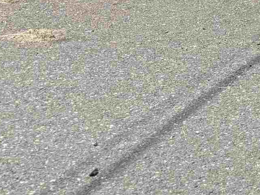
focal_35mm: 114
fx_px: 856
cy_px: -261
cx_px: 477
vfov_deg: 11.1
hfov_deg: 14.9
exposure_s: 1/2370
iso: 80
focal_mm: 6.76
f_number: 1.78
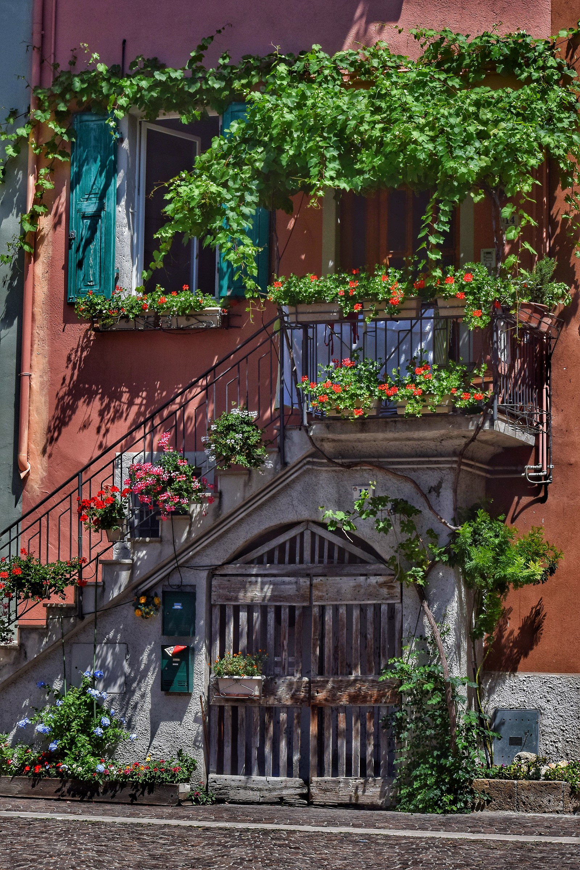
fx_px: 2537
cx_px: 290
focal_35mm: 105
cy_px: 435
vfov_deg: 19.5
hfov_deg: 13.0
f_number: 13
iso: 200
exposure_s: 1/1000
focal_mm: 70
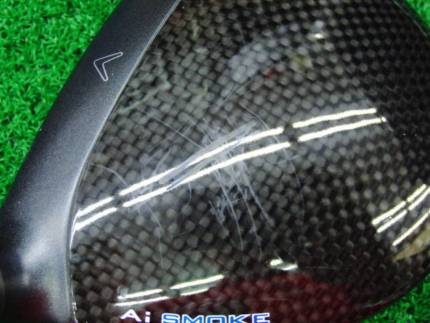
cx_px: 215
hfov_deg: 43.9
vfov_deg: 33.6
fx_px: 534
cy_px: 162
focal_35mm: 43
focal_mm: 7.54
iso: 400
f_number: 3.7
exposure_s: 1/25
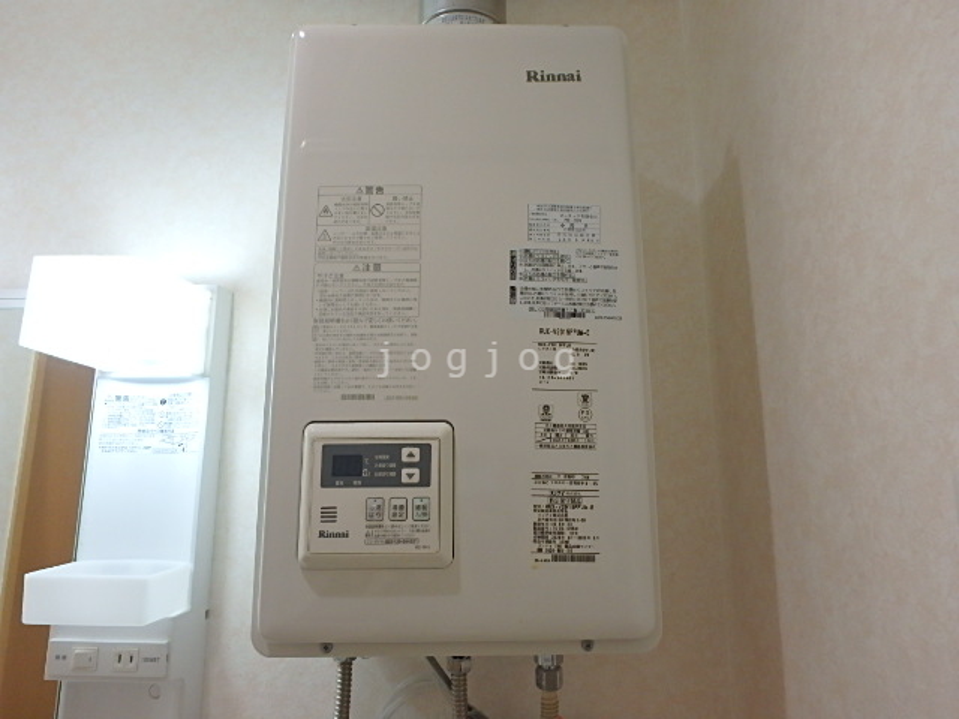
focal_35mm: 21
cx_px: 480
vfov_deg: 63.4
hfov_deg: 79.0
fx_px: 582
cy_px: 360
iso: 200
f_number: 3.5
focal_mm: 3.7
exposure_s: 1/40
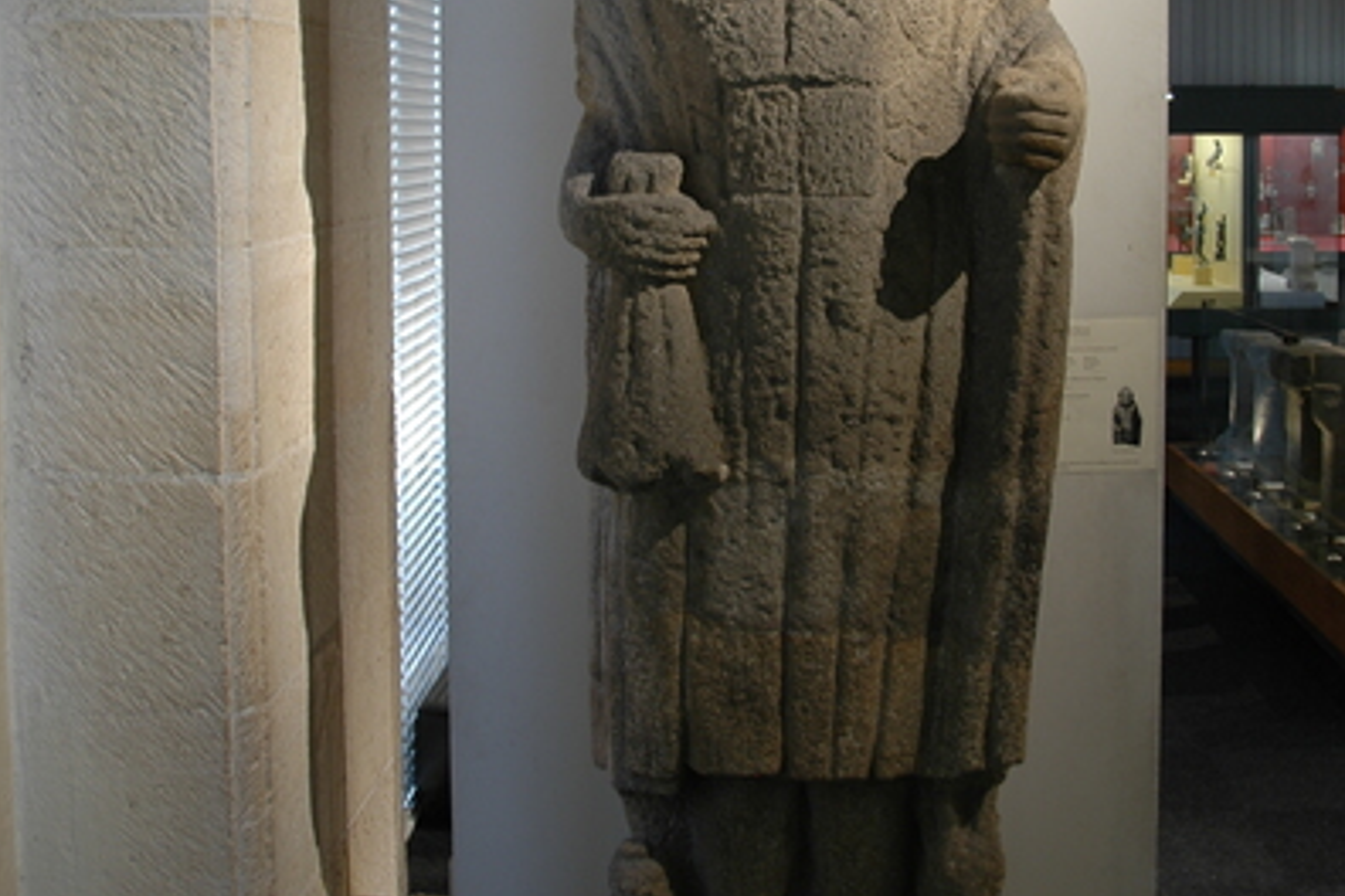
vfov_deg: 26.5
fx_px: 1868
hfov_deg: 39.6
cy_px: 192
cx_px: 734
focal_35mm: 50
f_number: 3.8
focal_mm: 20
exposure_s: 1/5
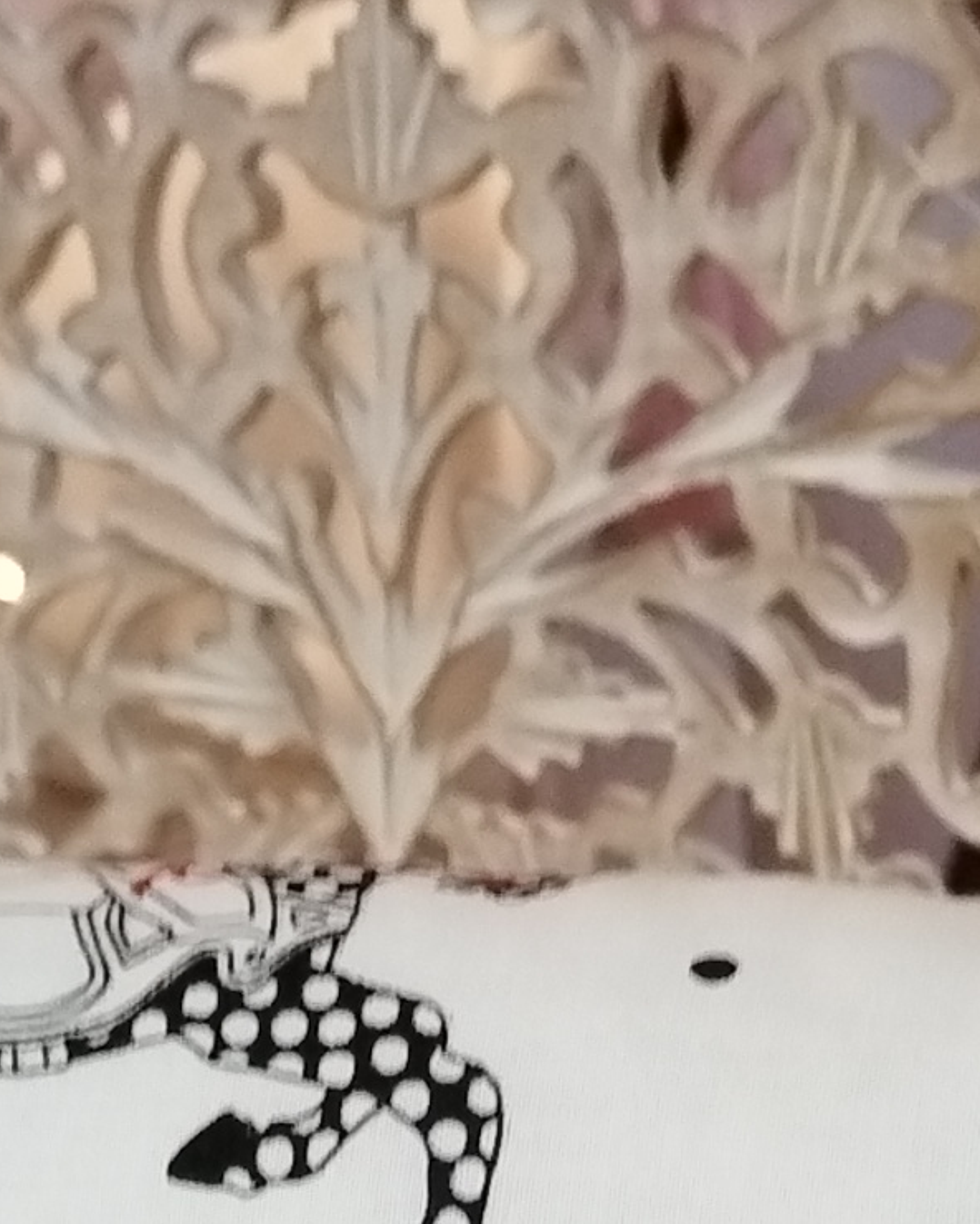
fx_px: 4966
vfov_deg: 13.6
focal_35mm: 137
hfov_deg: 11.3
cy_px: 1531
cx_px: 590
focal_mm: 4.95
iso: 640
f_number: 1.9
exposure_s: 1/33.3
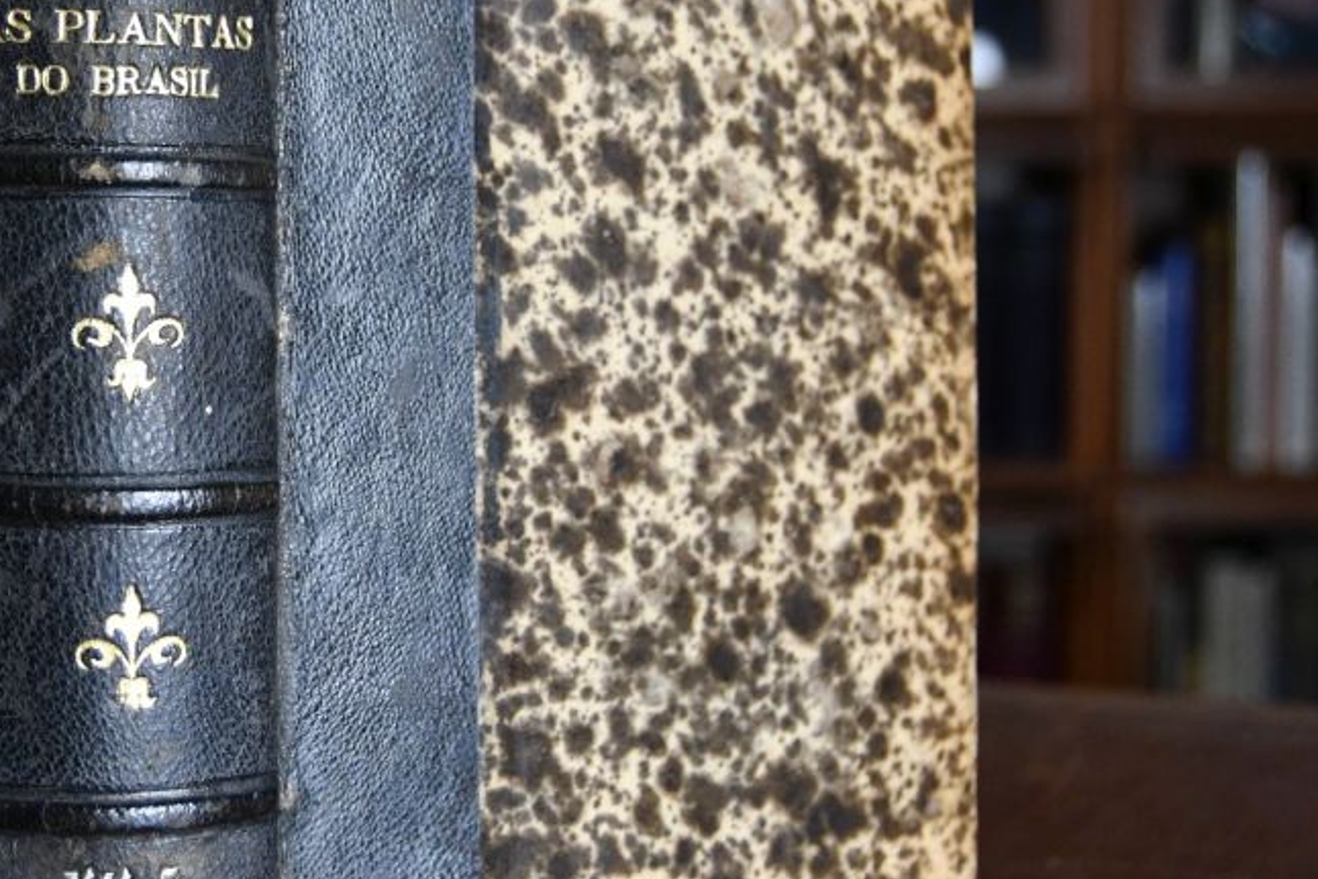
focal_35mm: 78
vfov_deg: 17.5
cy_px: 340
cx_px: 222
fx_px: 2856
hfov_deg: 25.4
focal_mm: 24
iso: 1600
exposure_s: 1/125
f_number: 3.8
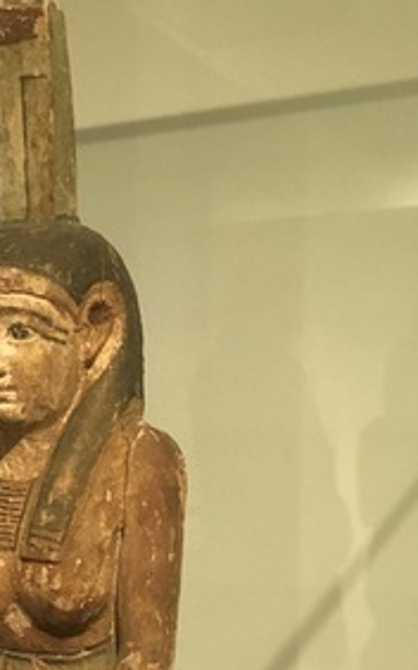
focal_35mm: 64
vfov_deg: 30.8
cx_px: 57
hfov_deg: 20.0
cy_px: 577
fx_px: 1168
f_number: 2.2
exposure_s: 1/33
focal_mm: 4.15
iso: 250
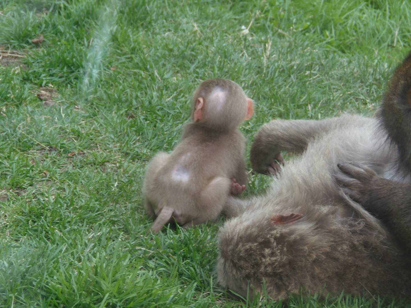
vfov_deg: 8.5
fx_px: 2077
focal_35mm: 175
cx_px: 206
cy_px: 156
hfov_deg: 11.3
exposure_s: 1/80
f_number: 4.8
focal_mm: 29.4
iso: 64
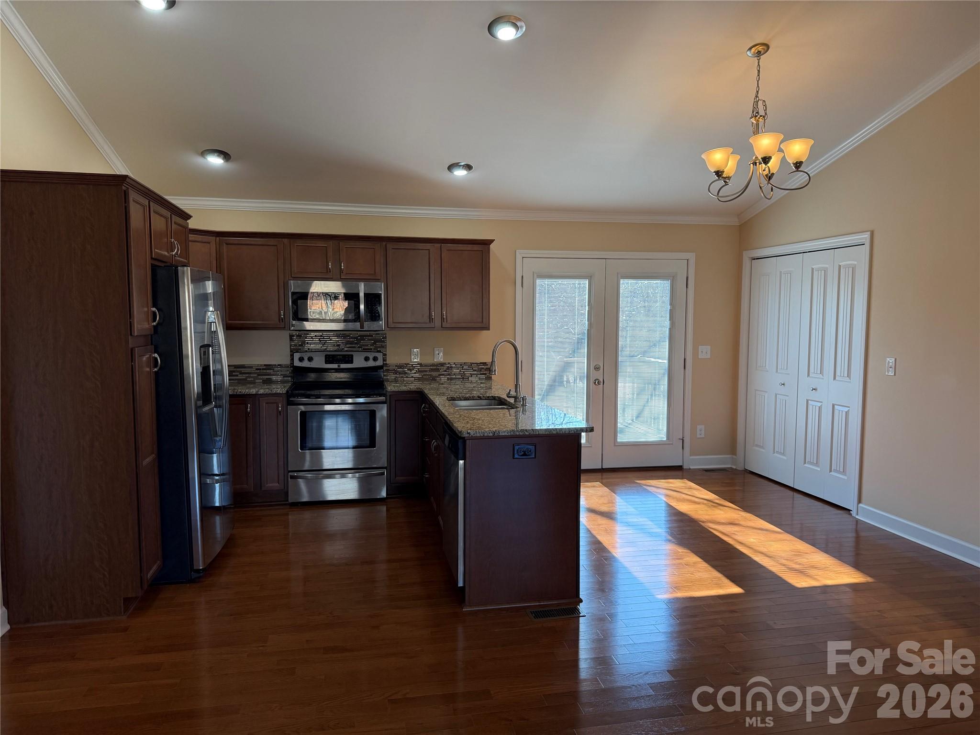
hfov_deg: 71.6
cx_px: 490
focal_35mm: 24
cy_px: 368
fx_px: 679
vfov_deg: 56.8
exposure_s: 1/234
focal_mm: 6.76
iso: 125
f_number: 1.78
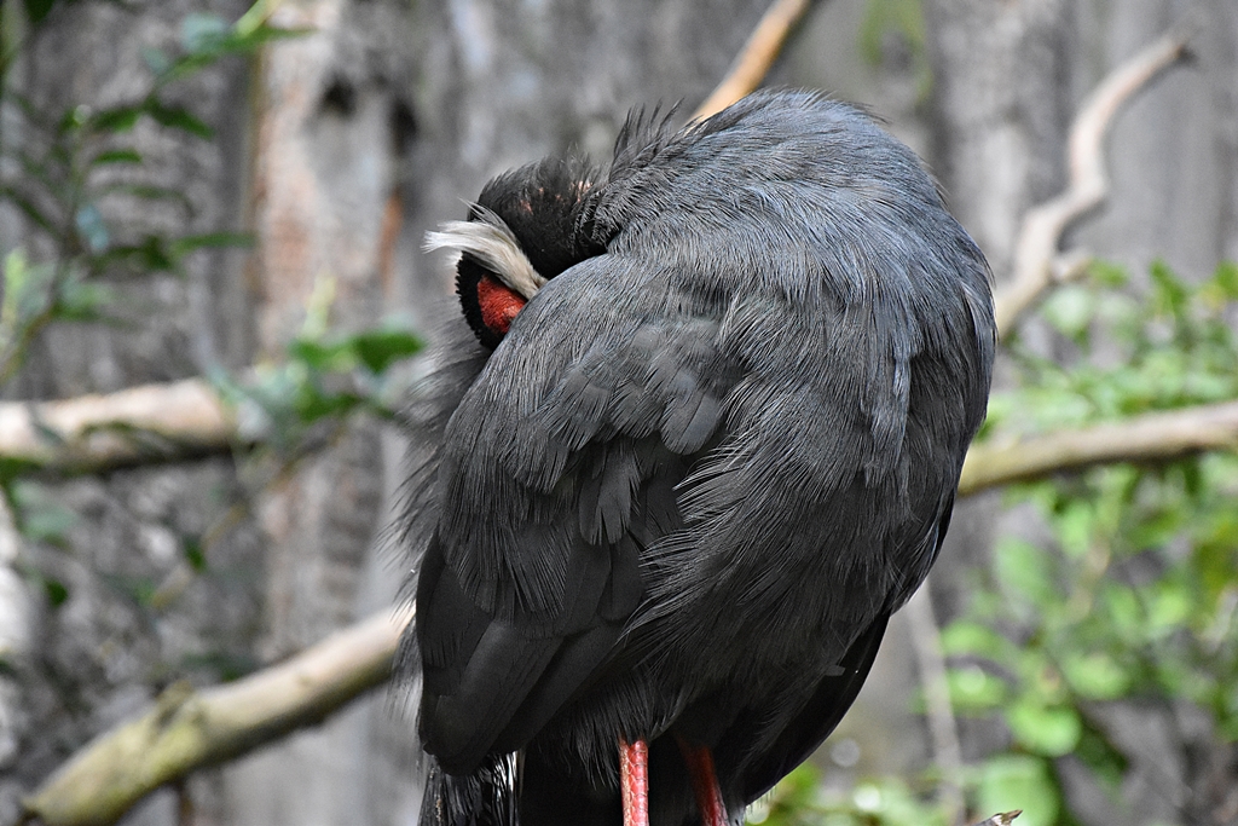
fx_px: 7222
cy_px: 413
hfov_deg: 9.8
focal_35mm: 210
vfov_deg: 6.5
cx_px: 619
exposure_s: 1/500
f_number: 5.6
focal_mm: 140
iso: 4500
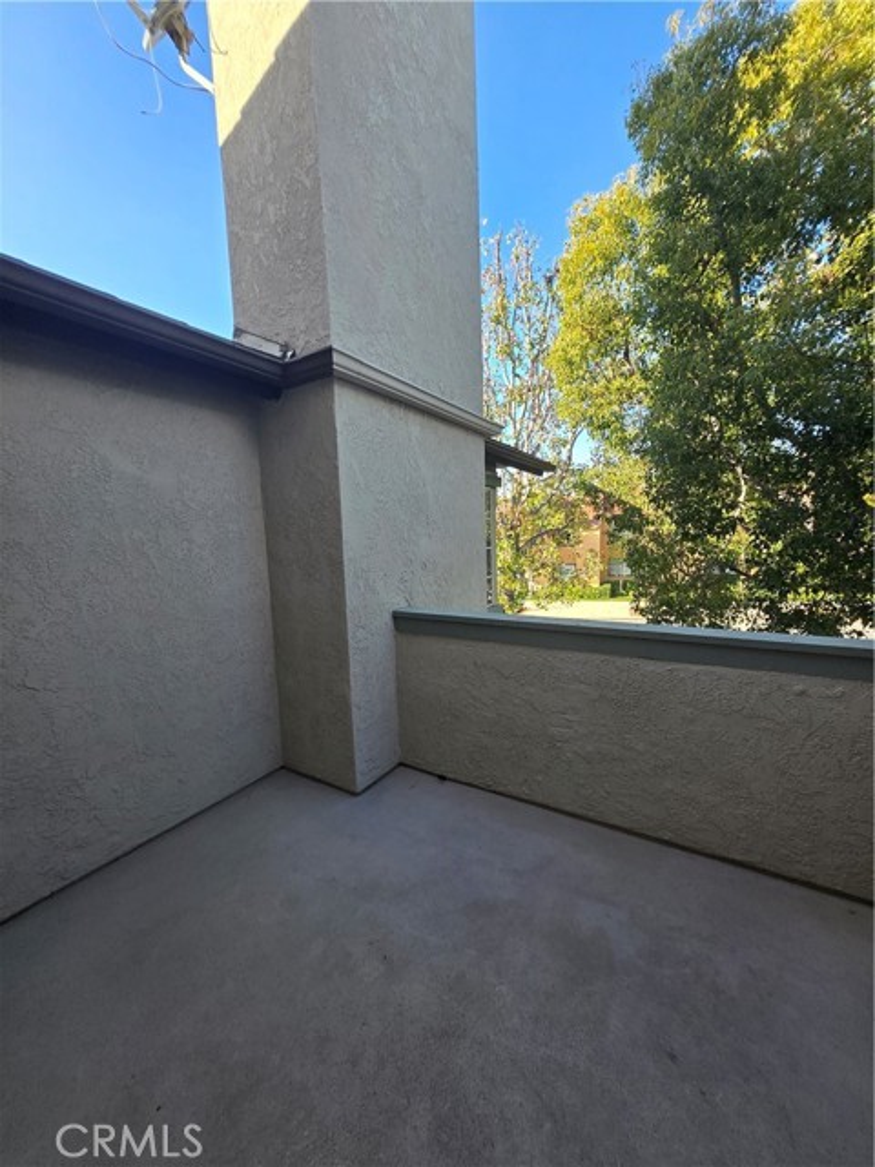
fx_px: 438
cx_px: 438
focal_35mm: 13
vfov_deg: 106.2
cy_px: 584
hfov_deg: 89.9
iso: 25
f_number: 2.2
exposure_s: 1/226
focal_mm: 1.7
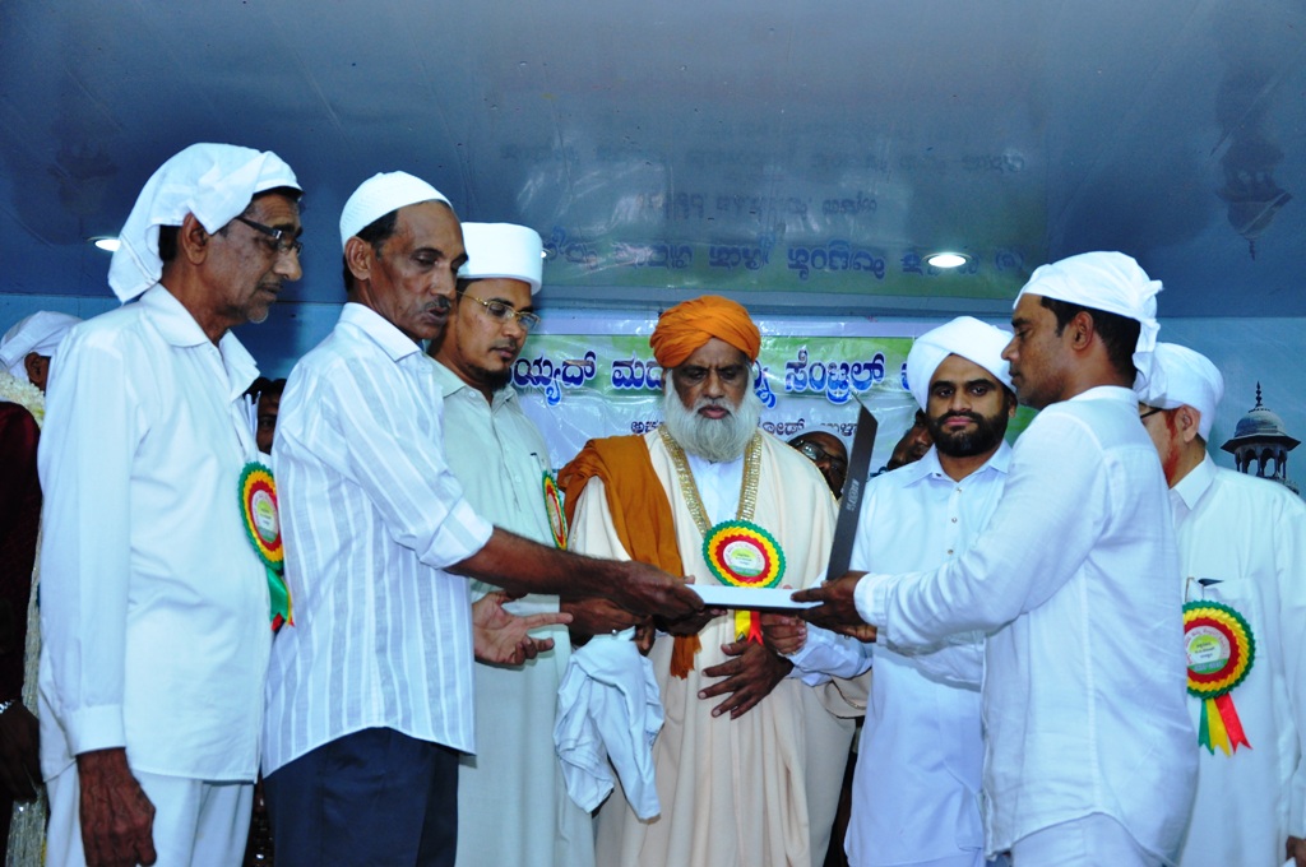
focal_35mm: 52
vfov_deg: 25.7
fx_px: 1902
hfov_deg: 37.9
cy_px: 434
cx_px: 653
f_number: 5.6
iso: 640
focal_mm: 35
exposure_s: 1/125
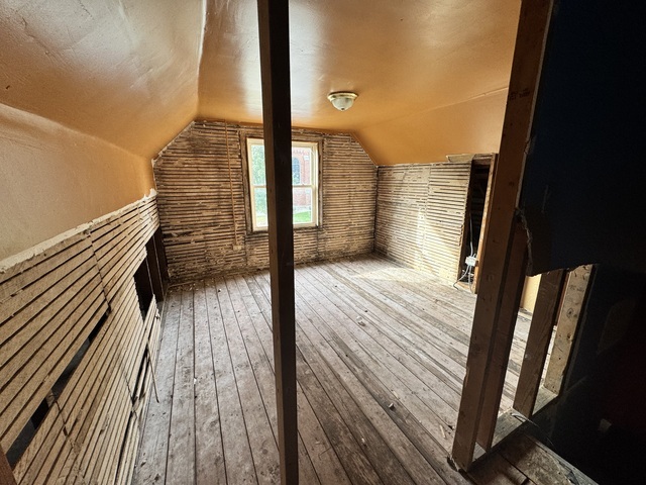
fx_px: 261
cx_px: 323
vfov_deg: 85.7
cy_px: 242
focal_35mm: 14
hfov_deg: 102.1
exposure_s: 1/99
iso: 125
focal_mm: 2.22
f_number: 2.2
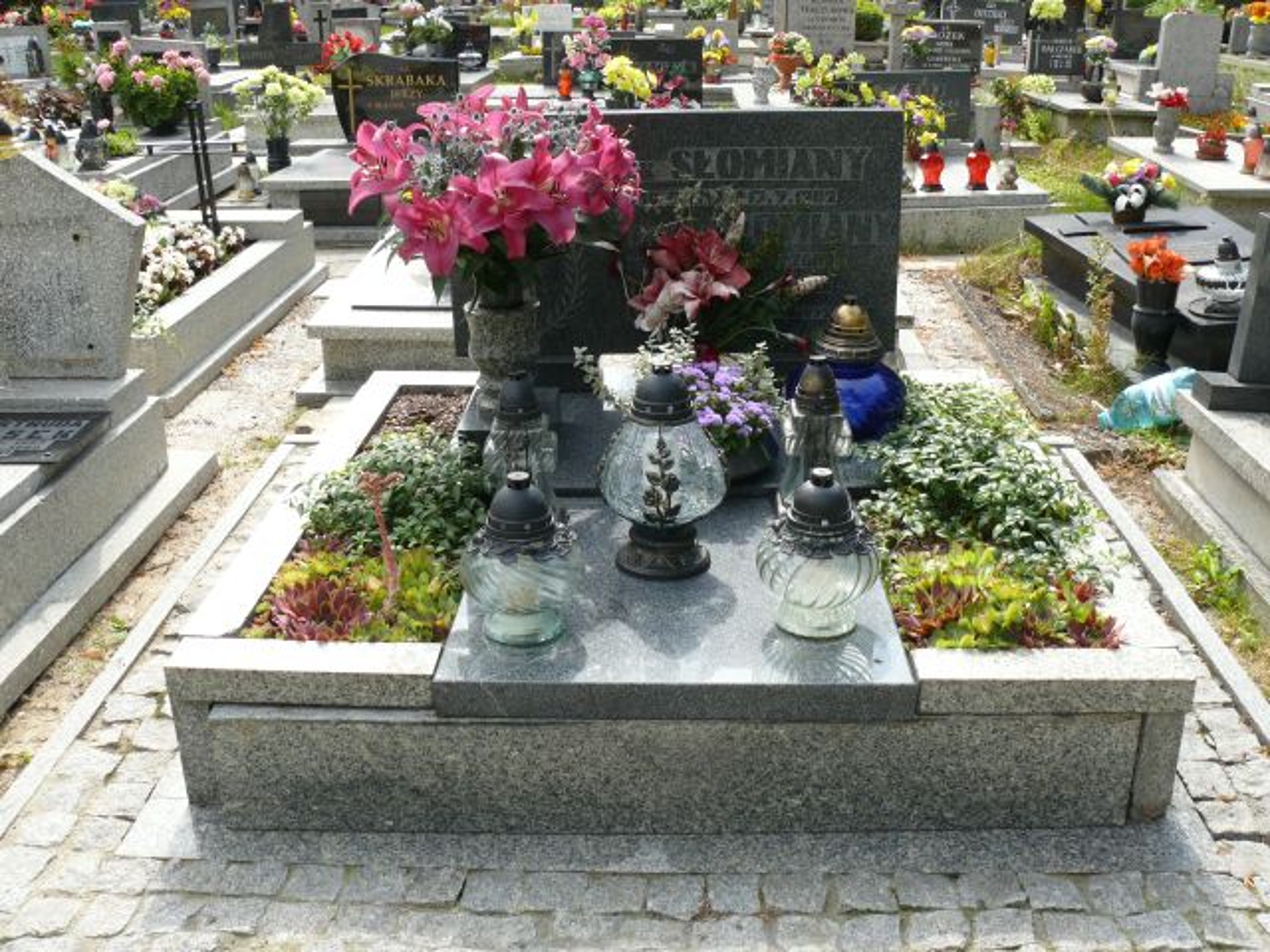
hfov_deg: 52.6
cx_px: 635
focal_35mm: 35
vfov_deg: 40.7
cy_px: 476
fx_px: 1284
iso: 100
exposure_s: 1/200
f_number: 5
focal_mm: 7.4
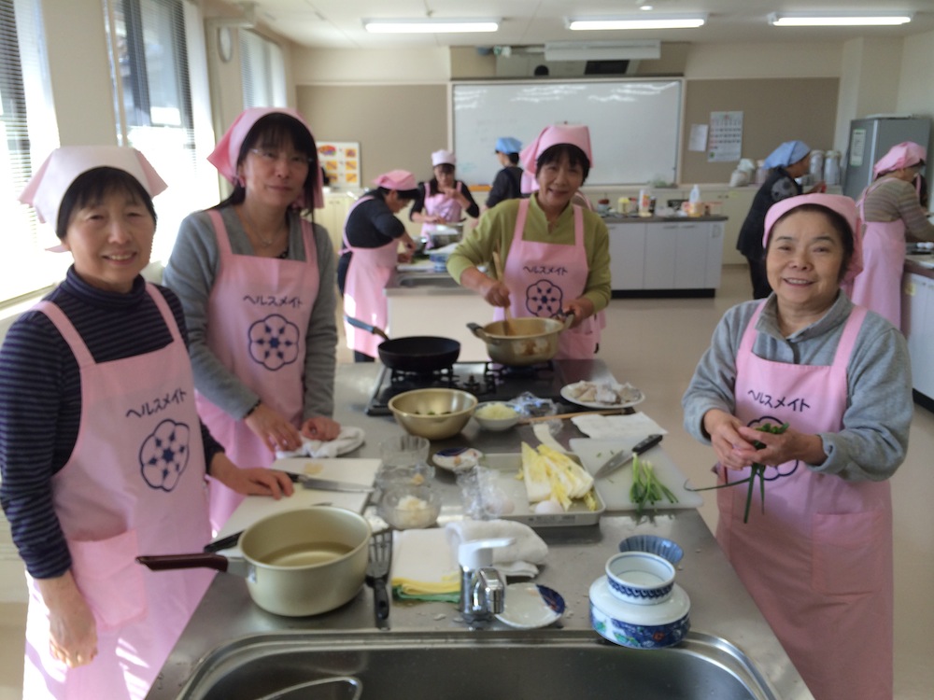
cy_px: 350
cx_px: 467
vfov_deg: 46.8
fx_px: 809
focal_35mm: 30
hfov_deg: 60.0
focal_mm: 4.12
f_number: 2.2
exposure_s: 1/120
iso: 40
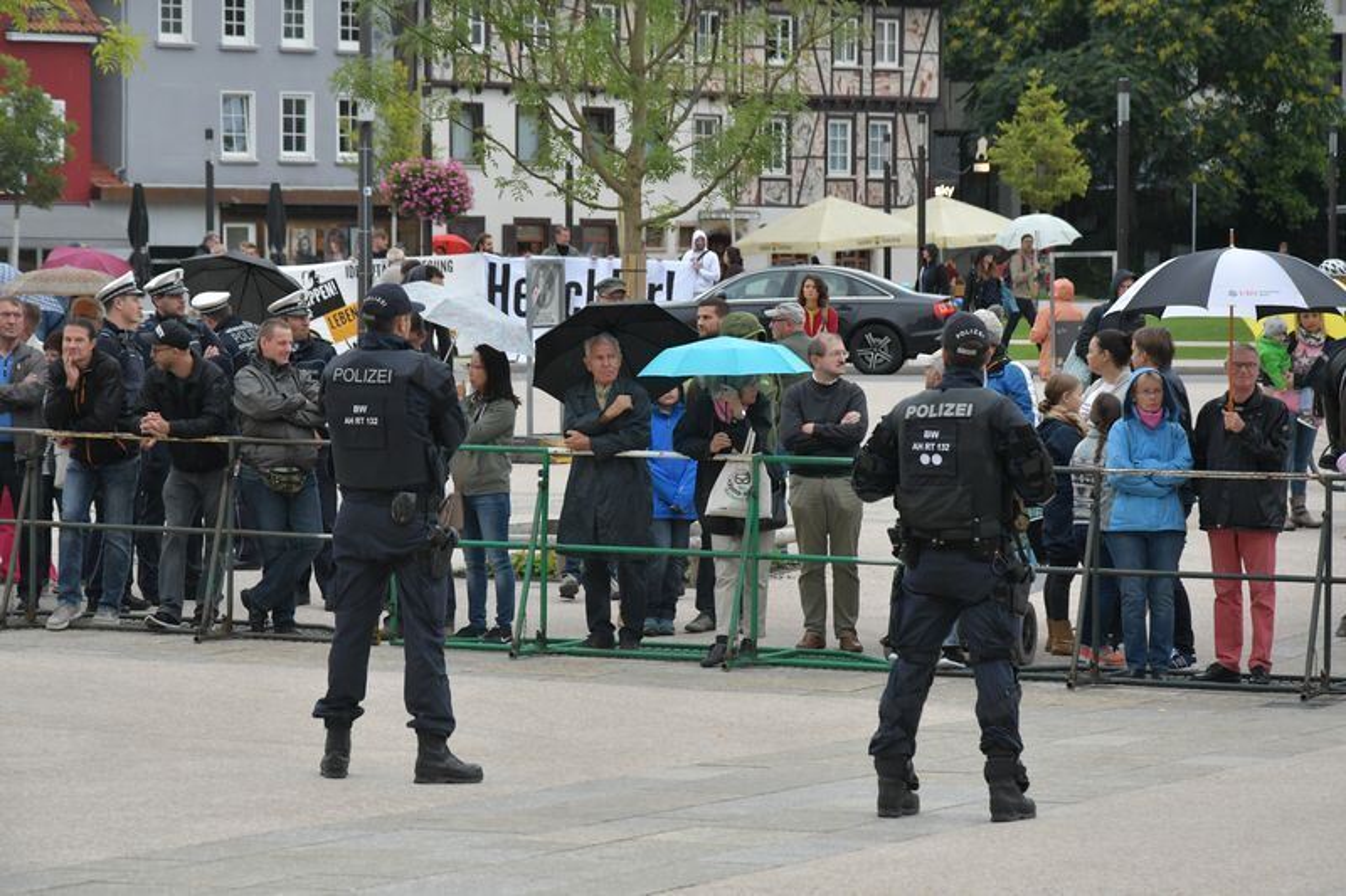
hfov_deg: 14.9
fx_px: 5158
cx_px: 673
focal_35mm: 138
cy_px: 448
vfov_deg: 9.9
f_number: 8
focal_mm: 92
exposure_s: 1/250
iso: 1600
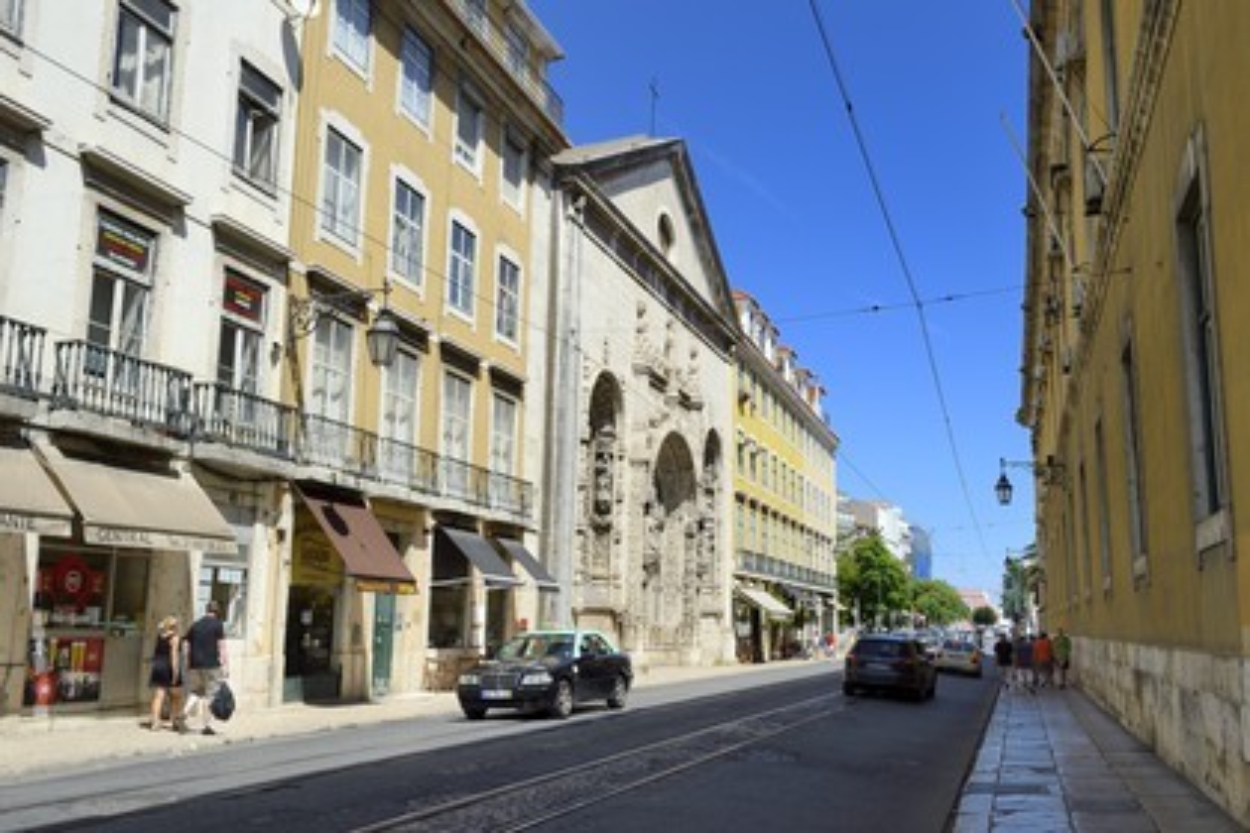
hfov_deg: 58.7
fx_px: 1111
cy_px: 416
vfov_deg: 41.1
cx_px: 625
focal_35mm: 32
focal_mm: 32
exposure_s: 1/250
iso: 200
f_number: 13
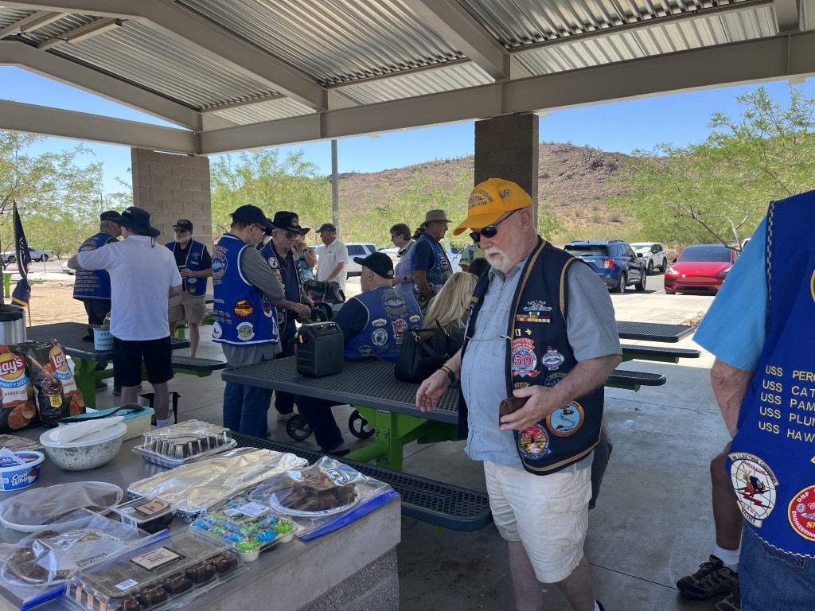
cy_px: 306
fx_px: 612
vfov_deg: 53.1
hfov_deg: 67.3
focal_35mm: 26
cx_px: 408
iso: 50
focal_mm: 5.1
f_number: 1.6
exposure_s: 1/833
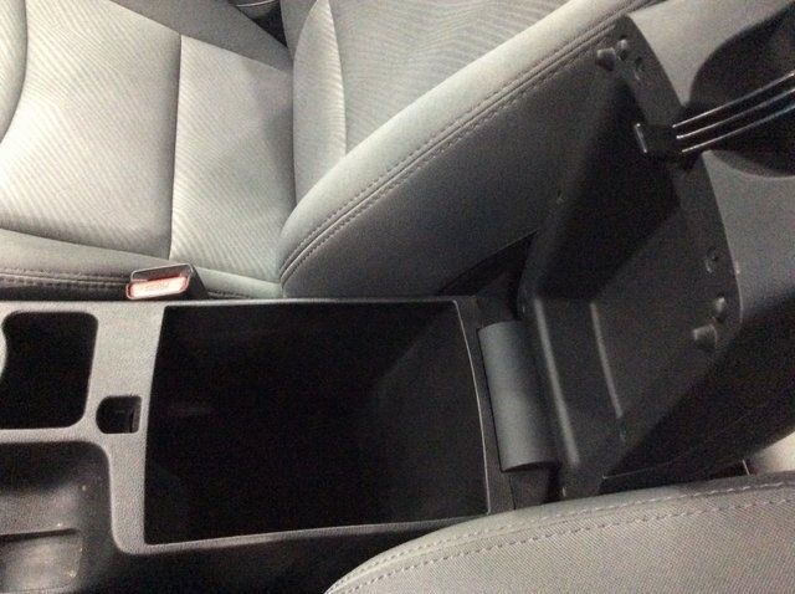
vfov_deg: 44.1
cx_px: 398
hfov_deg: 56.9
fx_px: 734
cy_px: 297
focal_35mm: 32
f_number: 2.4
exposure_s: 1/17
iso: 640
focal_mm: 3.3
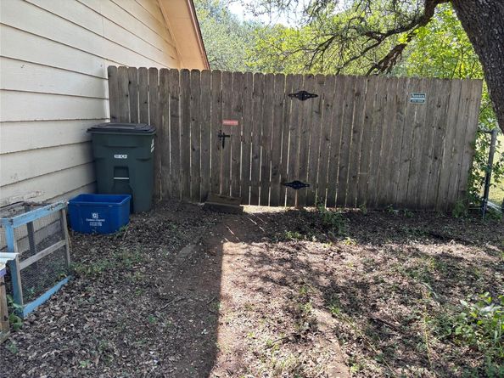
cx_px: 252
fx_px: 378
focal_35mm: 26
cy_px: 189
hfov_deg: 67.3
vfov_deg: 53.0
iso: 40
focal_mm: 5.96
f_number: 1.6
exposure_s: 1/169
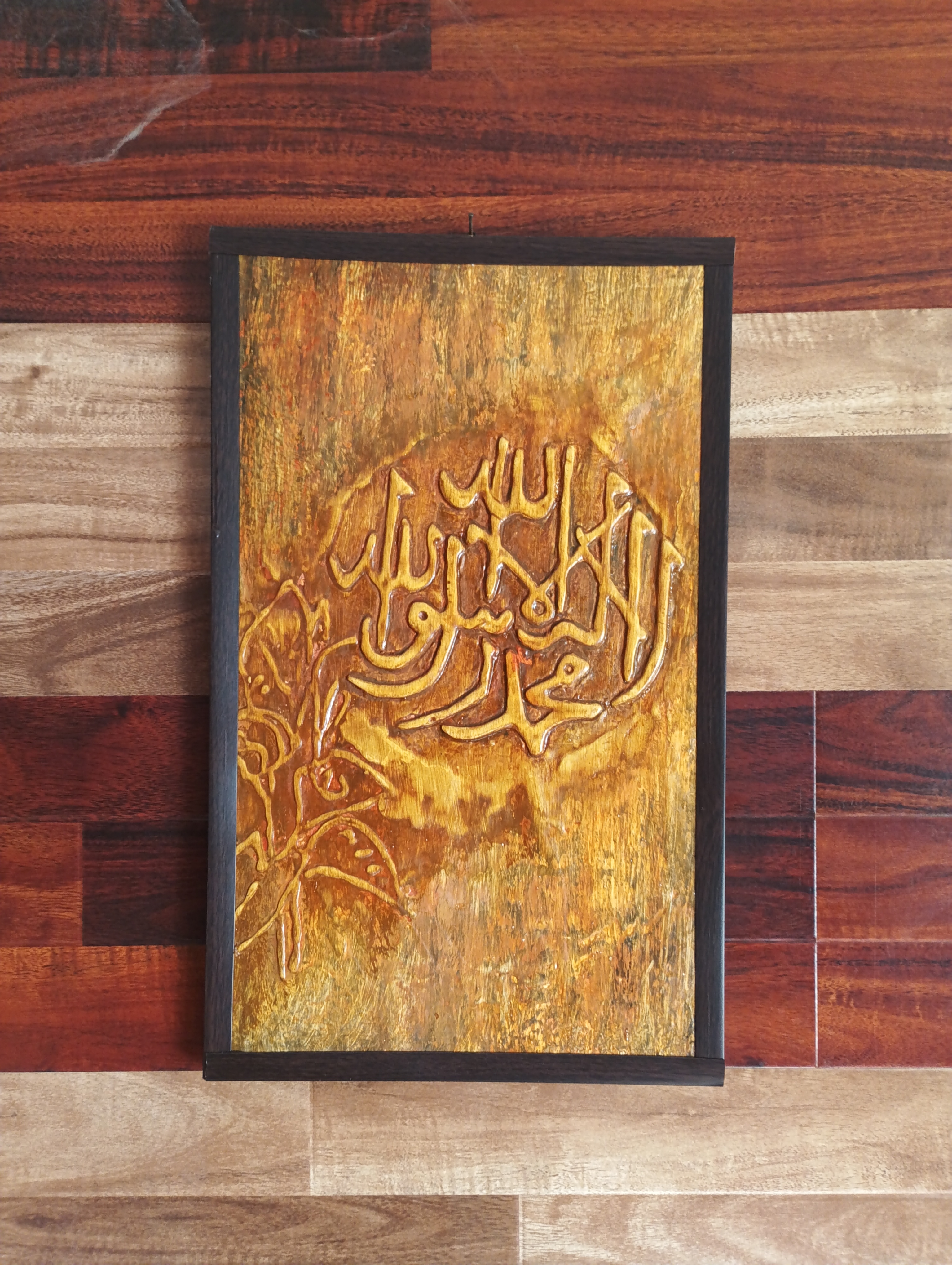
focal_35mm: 28
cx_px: 476
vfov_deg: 63.4
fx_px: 1024
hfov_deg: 49.9
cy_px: 632
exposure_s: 1/25
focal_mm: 4.26
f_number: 1.8
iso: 593
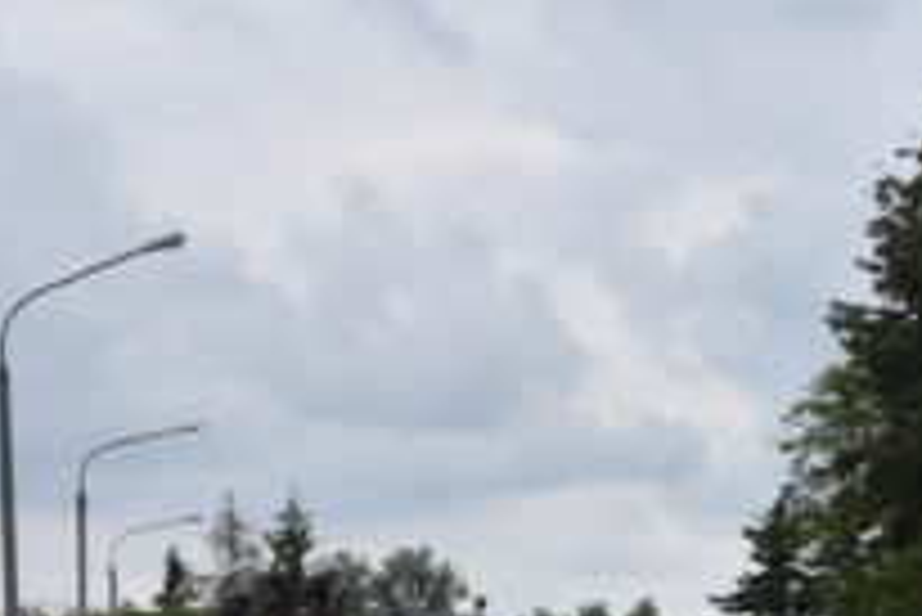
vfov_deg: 8.1
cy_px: 904
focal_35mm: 166
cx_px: 1183
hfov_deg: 12.0
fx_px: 4254
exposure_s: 1/250
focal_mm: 36
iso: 100
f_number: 8
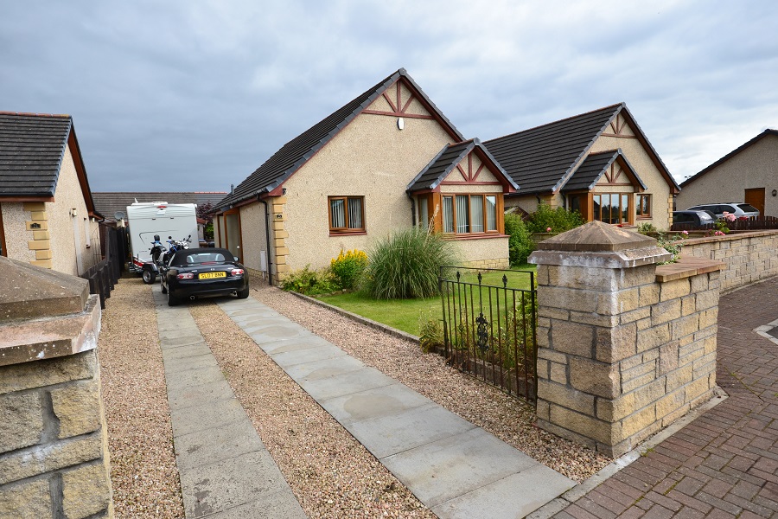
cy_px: 260
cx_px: 389
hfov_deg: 85.4
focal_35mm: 20
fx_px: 421
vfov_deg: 63.2
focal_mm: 13
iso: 400
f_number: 10
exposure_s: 1/320
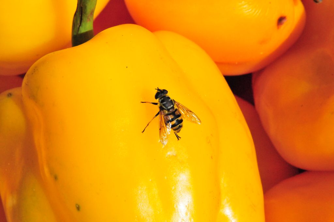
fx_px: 1181
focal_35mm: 128
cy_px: 111
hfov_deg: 16.1
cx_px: 167
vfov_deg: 10.7
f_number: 20
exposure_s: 1/1600
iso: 3200
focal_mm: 85
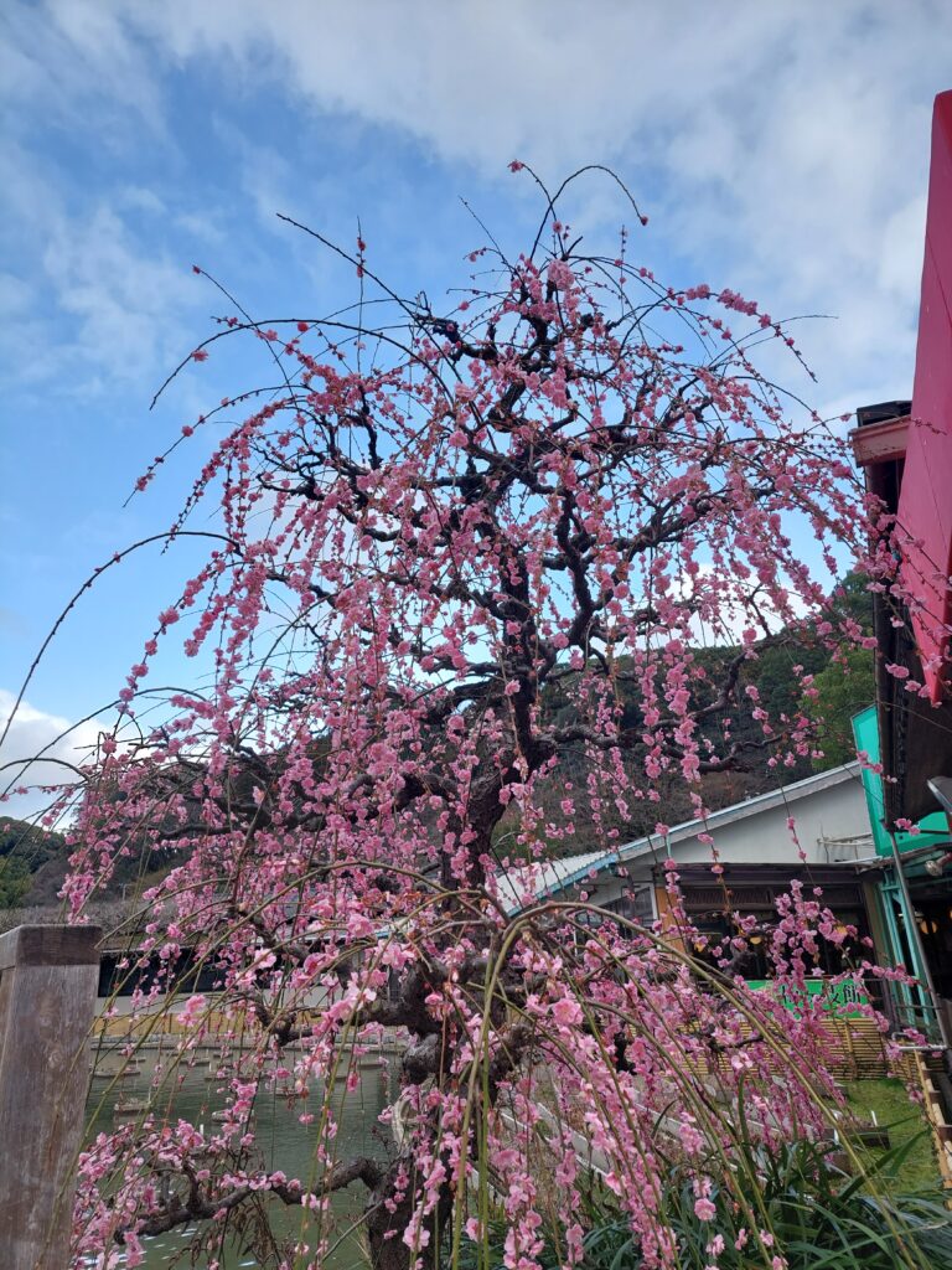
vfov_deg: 71.6
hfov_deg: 56.8
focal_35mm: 24
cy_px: 635
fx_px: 880
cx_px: 476
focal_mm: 5.23
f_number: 1.8
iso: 40
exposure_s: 1/750
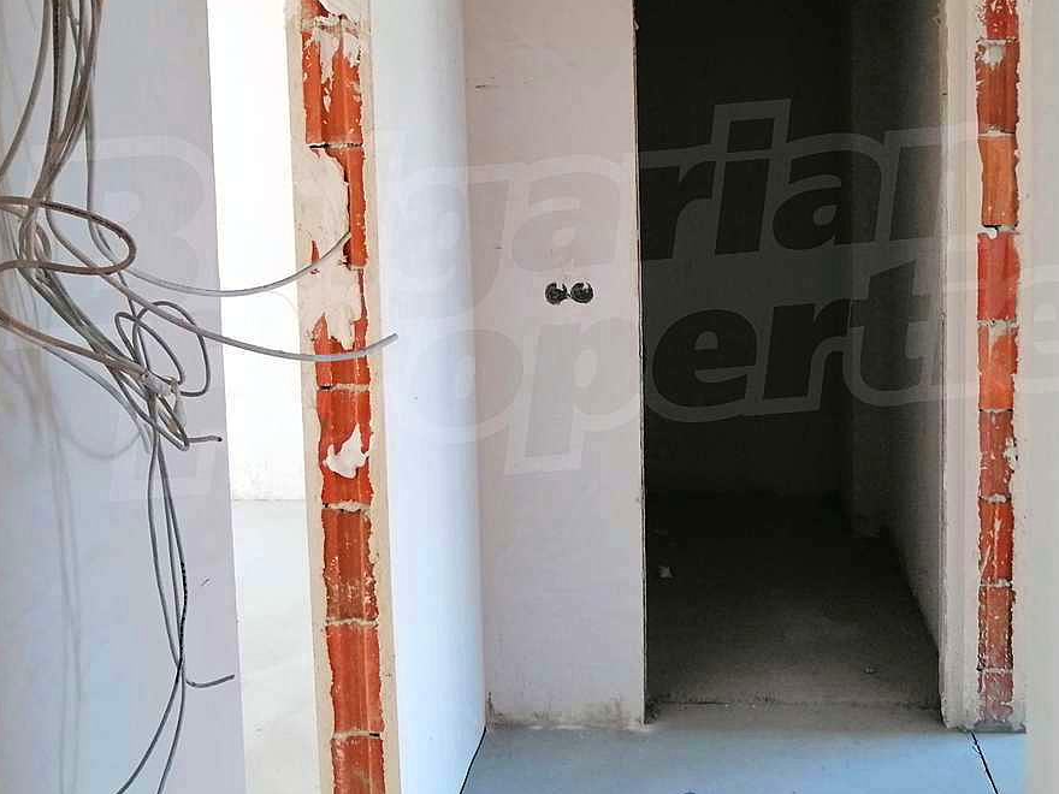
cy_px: 300
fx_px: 1407
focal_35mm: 46
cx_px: 608
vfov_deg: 31.4
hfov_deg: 41.1
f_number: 1.8
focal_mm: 3.95
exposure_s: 1/60
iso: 160
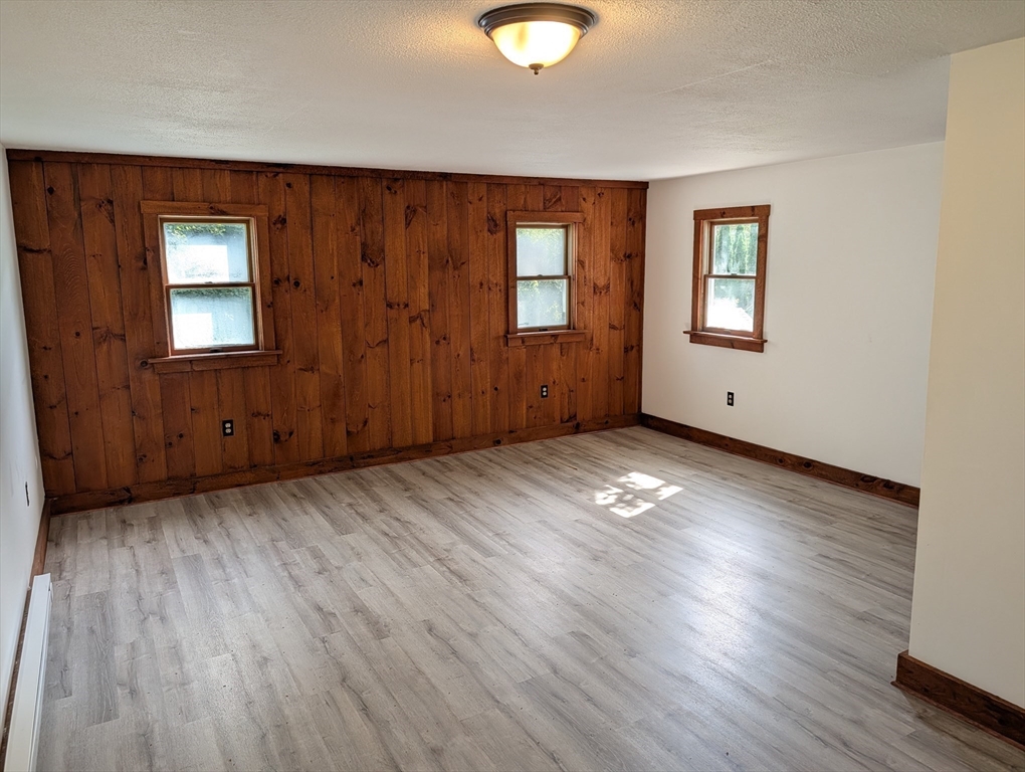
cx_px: 512
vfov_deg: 56.9
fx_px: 712
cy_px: 386
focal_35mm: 24
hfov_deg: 71.5
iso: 31
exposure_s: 1/120
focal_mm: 6.9
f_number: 1.68
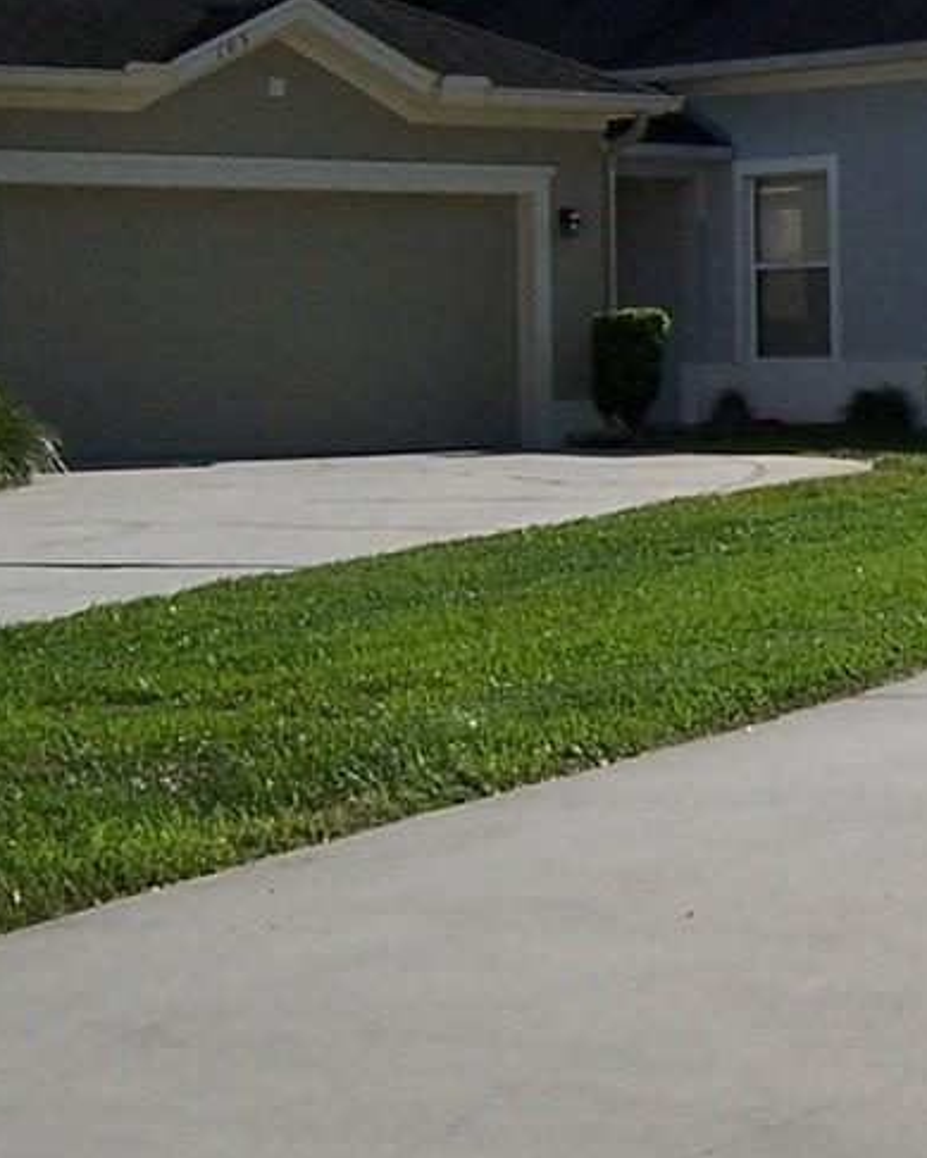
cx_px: 1246
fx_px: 3634
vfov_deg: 18.0
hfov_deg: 13.9
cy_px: 305
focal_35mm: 106
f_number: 4
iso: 80
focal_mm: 5.5
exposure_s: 1/1000
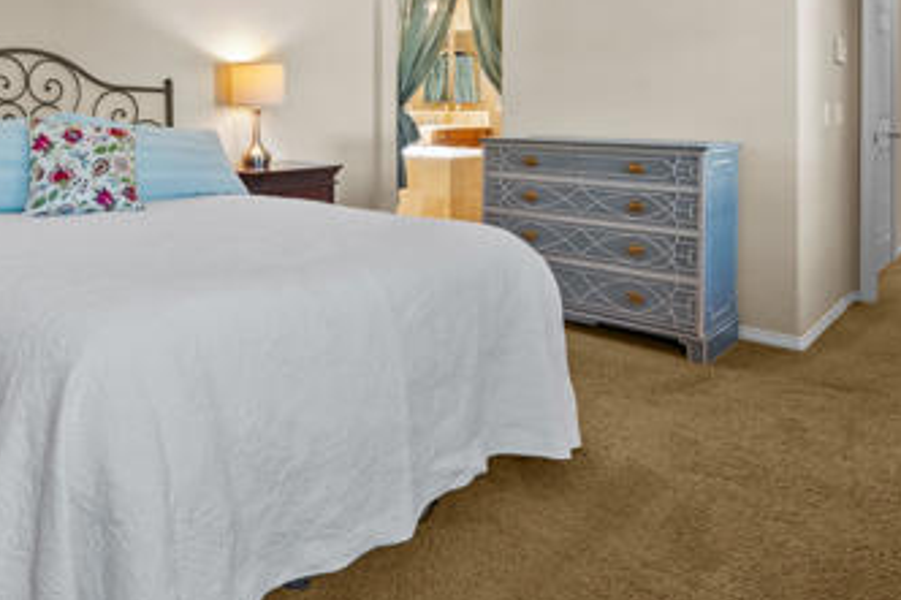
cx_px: 304
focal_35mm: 27
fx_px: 675
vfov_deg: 45.2
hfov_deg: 65.7
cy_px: 110
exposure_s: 2
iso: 250
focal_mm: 14
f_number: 9
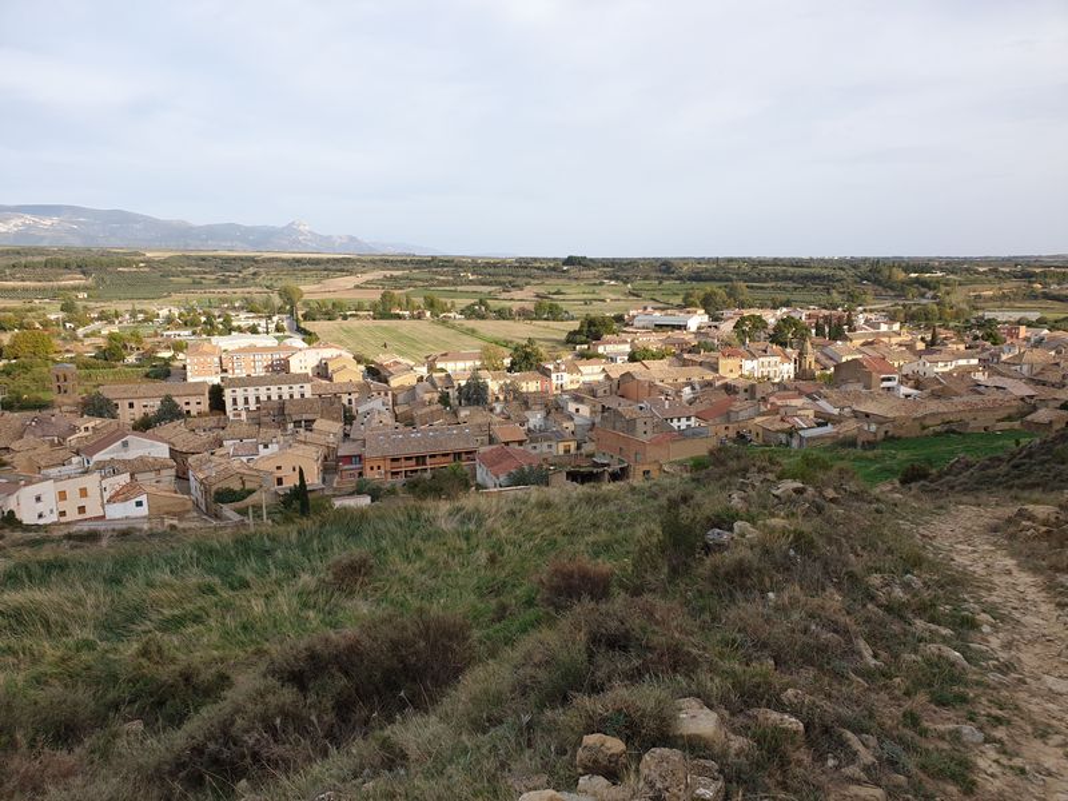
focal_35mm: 26
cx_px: 534
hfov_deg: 67.3
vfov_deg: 53.1
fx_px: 802
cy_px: 400
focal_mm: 4.3
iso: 50
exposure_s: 1/652
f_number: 2.4
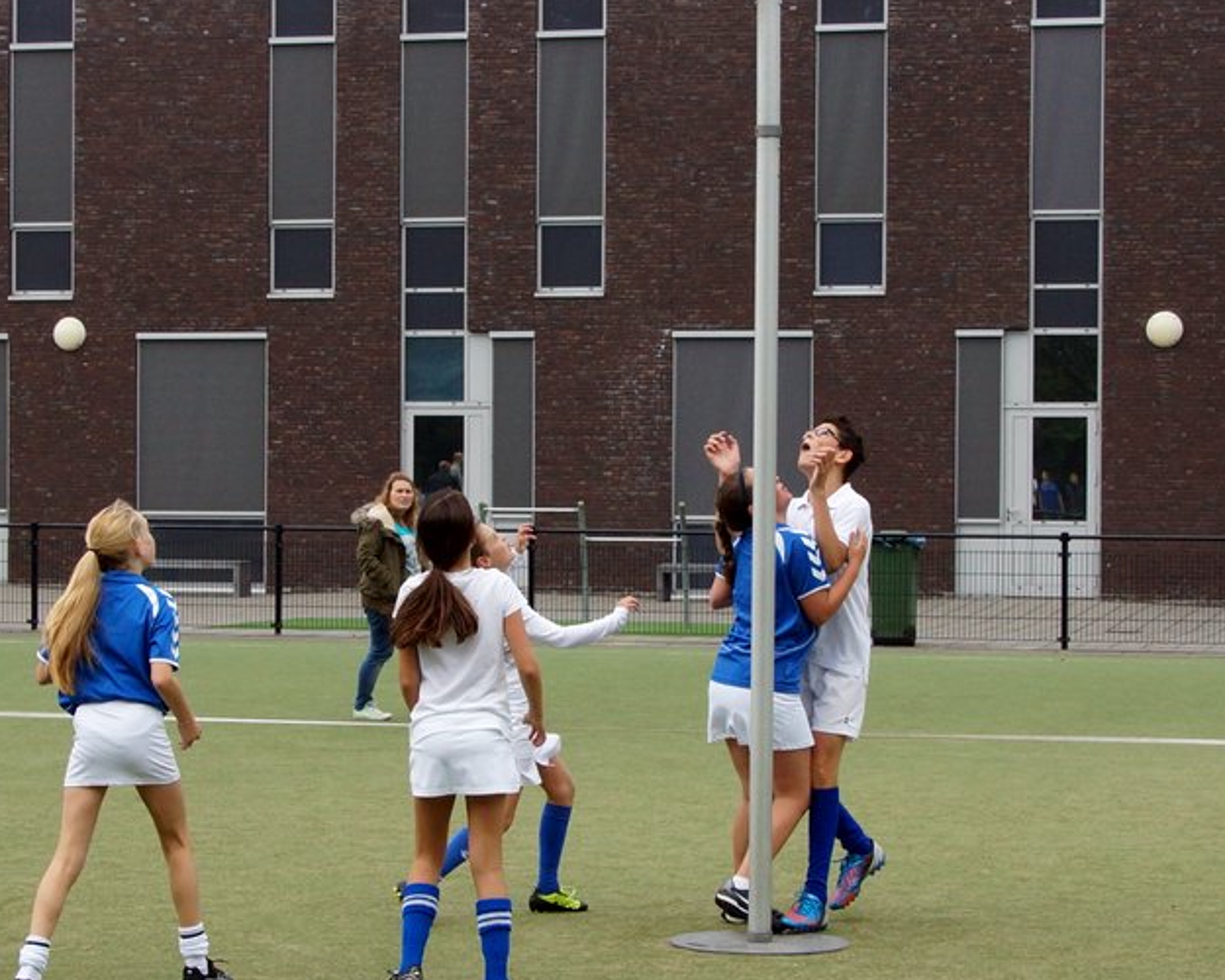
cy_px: 378
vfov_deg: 25.3
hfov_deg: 31.3
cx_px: 463
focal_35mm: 60
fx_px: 2175
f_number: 7.1
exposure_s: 1/500
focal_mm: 26
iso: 400
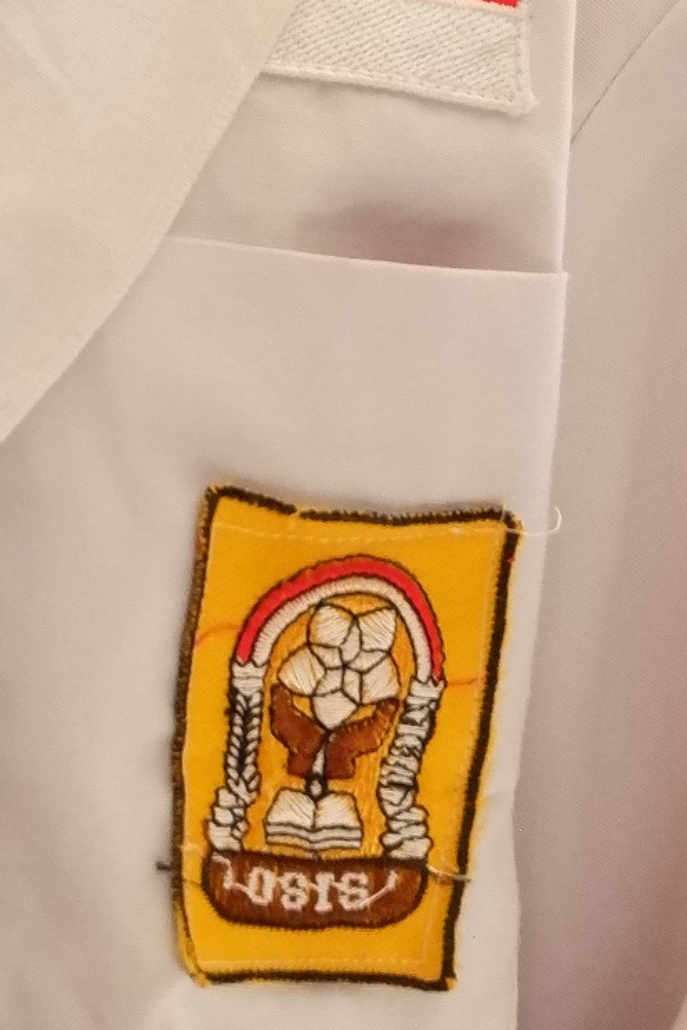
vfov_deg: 6.7
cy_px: -676
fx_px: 8640
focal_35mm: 302
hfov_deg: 4.5
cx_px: -411
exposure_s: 1/85
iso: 3200
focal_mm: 50
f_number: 5.6
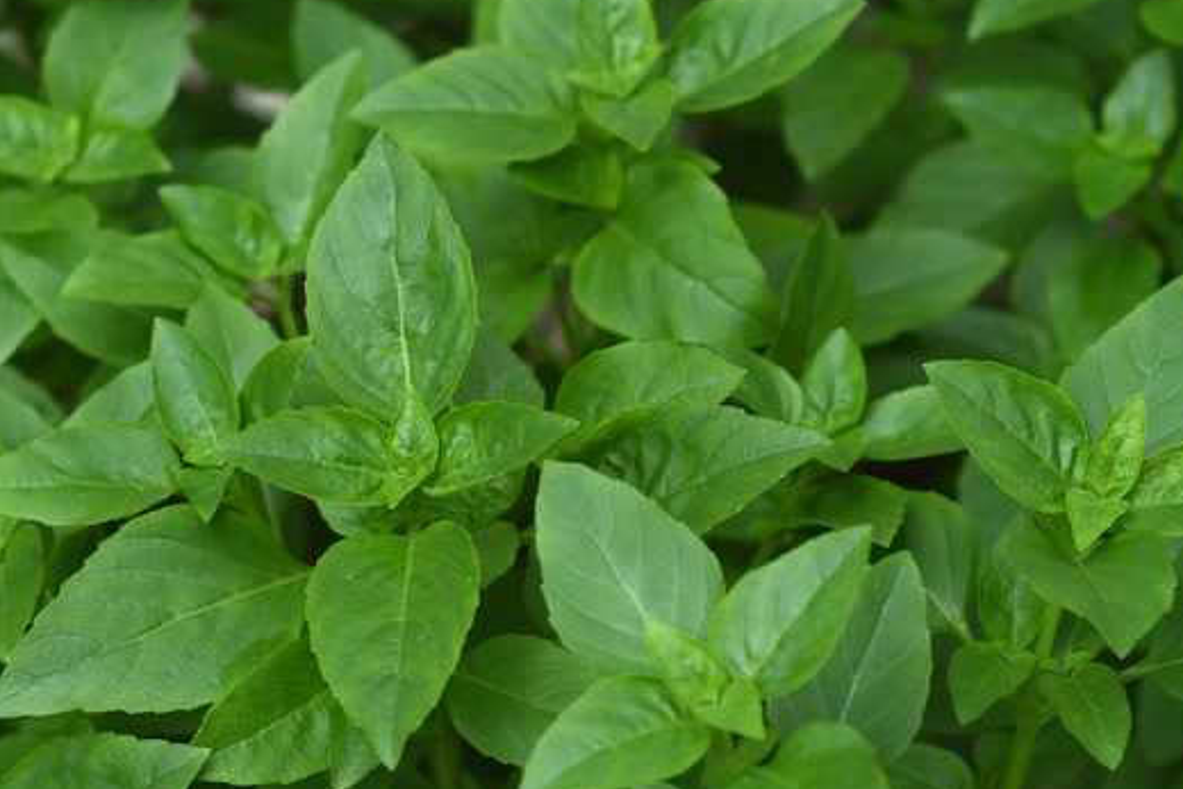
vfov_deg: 10.2
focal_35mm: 135
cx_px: 357
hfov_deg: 15.1
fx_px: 4437
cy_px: 503
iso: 100
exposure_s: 1/125
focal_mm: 60
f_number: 7.1
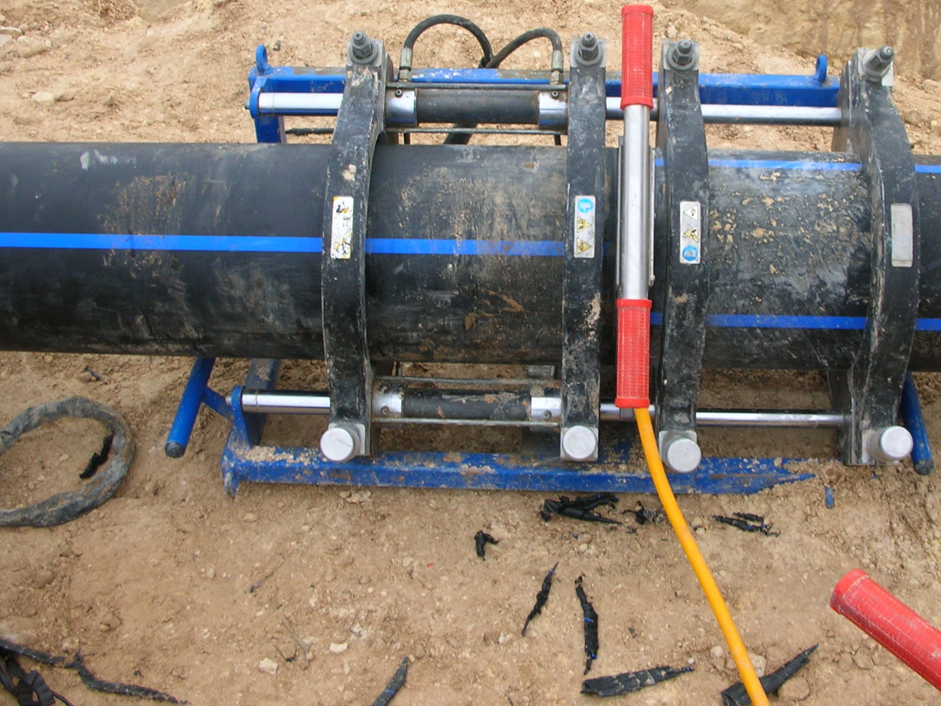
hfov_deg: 38.8
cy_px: 228
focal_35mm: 49
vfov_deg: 29.5
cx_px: 550
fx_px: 1332
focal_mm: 5.8
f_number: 3
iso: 50
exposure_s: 1/39.2
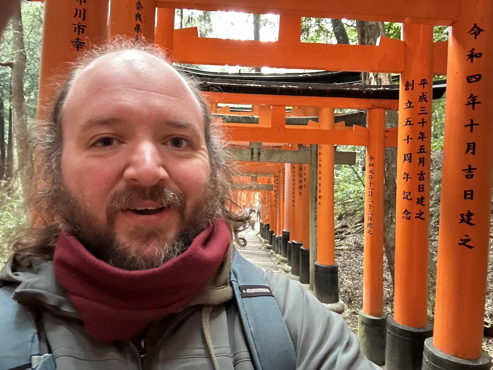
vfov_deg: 58.9
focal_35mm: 23
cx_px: 246
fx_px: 328
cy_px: 185
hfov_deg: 73.9
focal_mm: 2.69
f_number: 1.9
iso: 640
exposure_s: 1/15
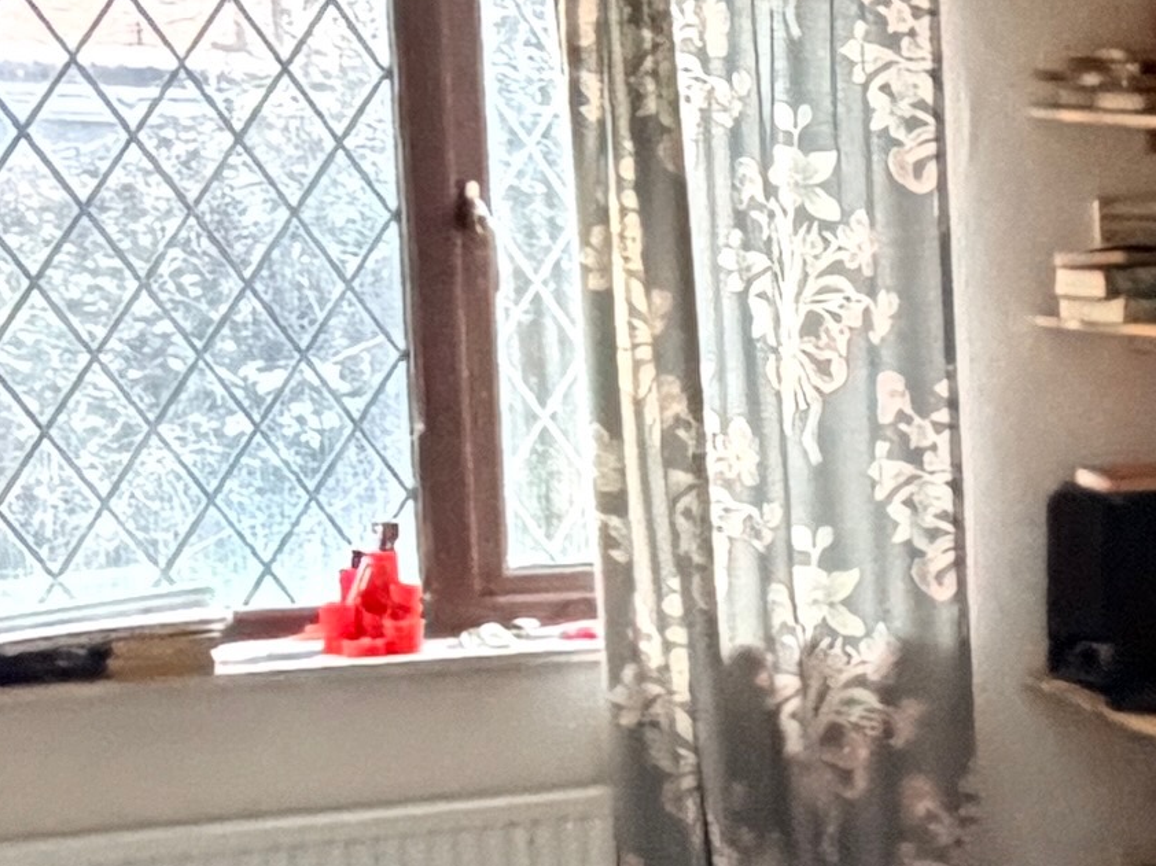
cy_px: 696
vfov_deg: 15.5
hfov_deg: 16.5
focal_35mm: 95
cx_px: 2199
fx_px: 3172
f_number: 2.2
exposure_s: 1/60
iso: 1000
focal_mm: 2.22
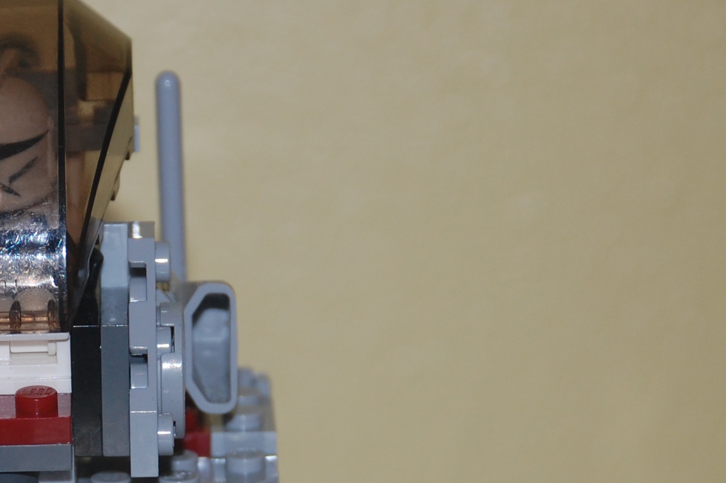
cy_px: 464
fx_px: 5141
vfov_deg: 5.4
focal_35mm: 255
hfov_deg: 8.0
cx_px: 9
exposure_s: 1/60
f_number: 5.6
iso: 400
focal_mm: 75
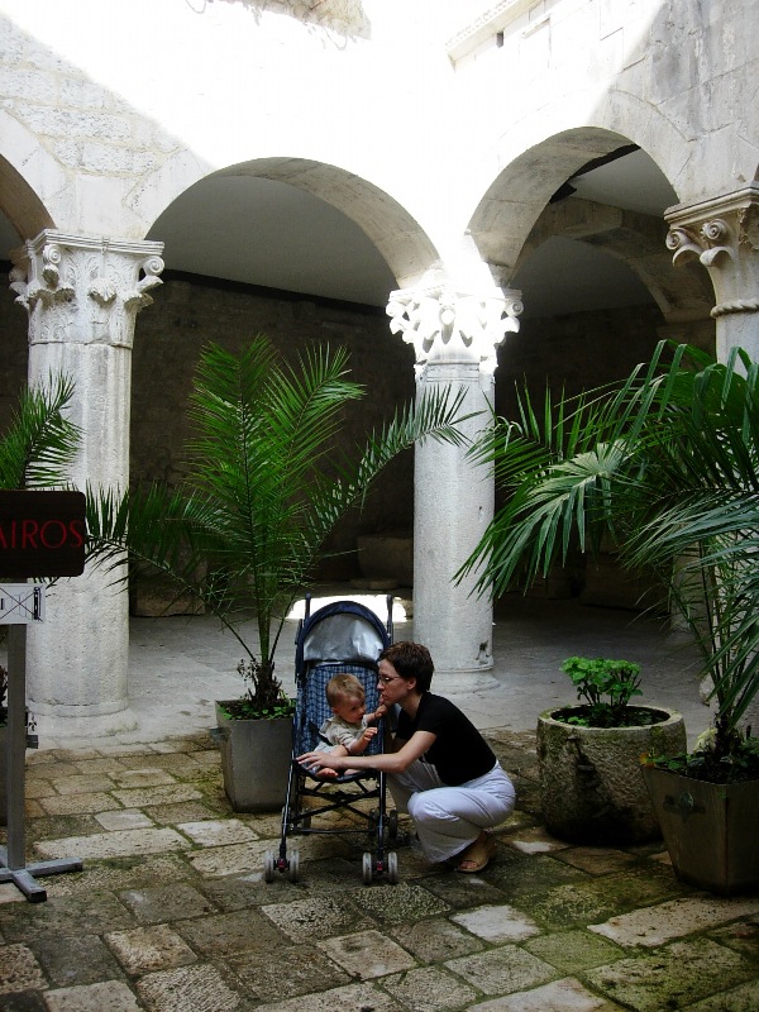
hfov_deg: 37.7
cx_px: 380
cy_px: 506
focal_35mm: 38
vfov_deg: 49.0
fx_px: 1111
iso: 64
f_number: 2.8
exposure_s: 1/362
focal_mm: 7.8
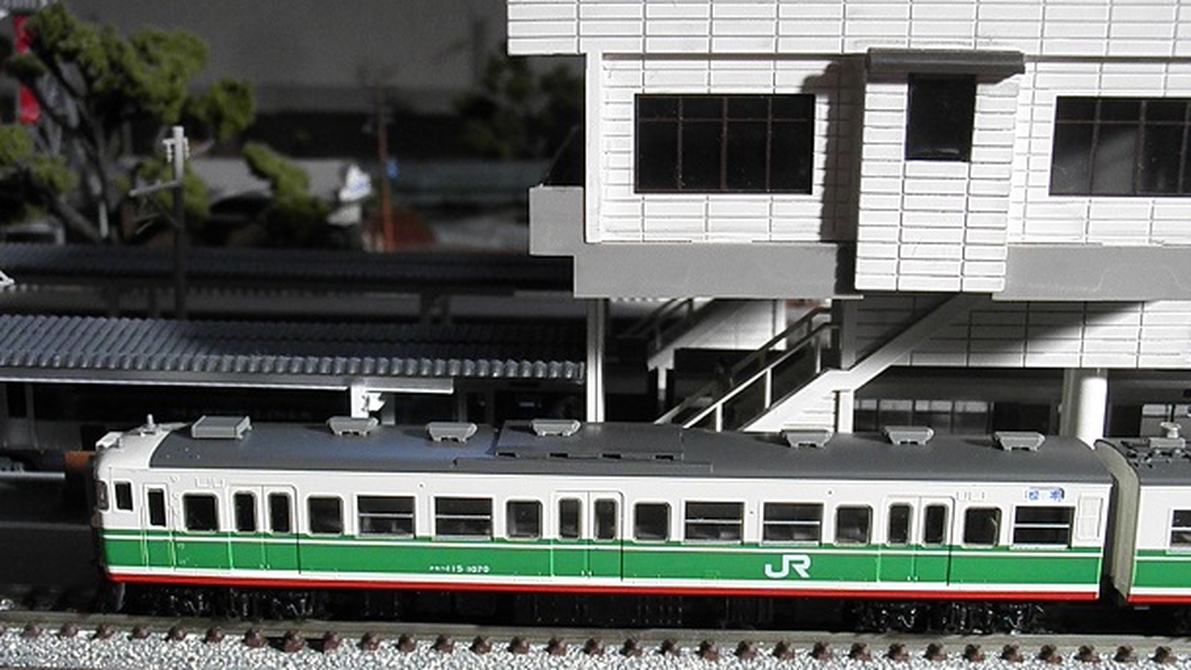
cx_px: 598
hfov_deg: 45.5
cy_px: 394
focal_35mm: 45
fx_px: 1421
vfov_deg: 26.5
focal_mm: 7.3
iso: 500
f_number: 3.9
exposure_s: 1/160
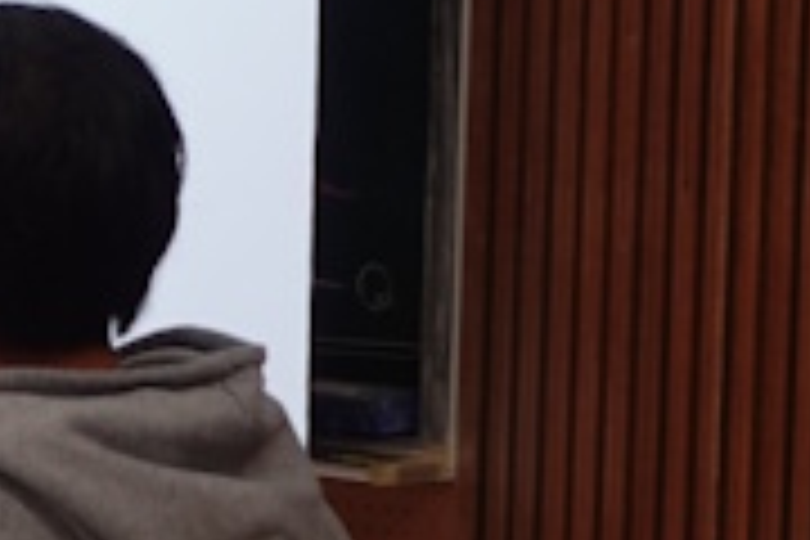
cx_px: -891
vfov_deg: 5.3
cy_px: 205
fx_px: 5872
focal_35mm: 261
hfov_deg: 7.5
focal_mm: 17.59
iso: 160
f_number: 2.8
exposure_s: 1/50
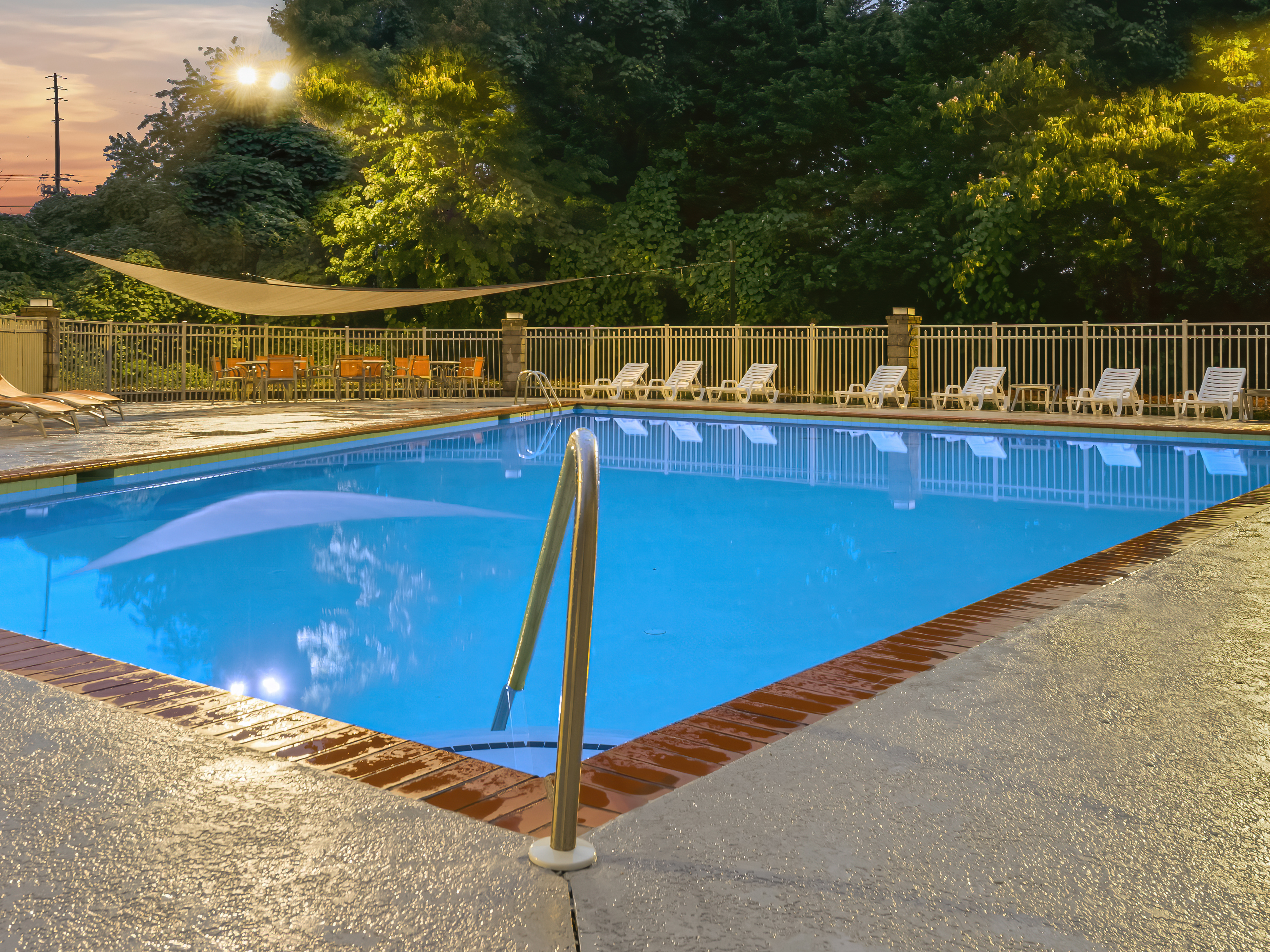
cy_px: 306
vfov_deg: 40.1
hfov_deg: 52.5
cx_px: 566
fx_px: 1284
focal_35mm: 35
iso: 125
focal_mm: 22
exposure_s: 1.6
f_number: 9
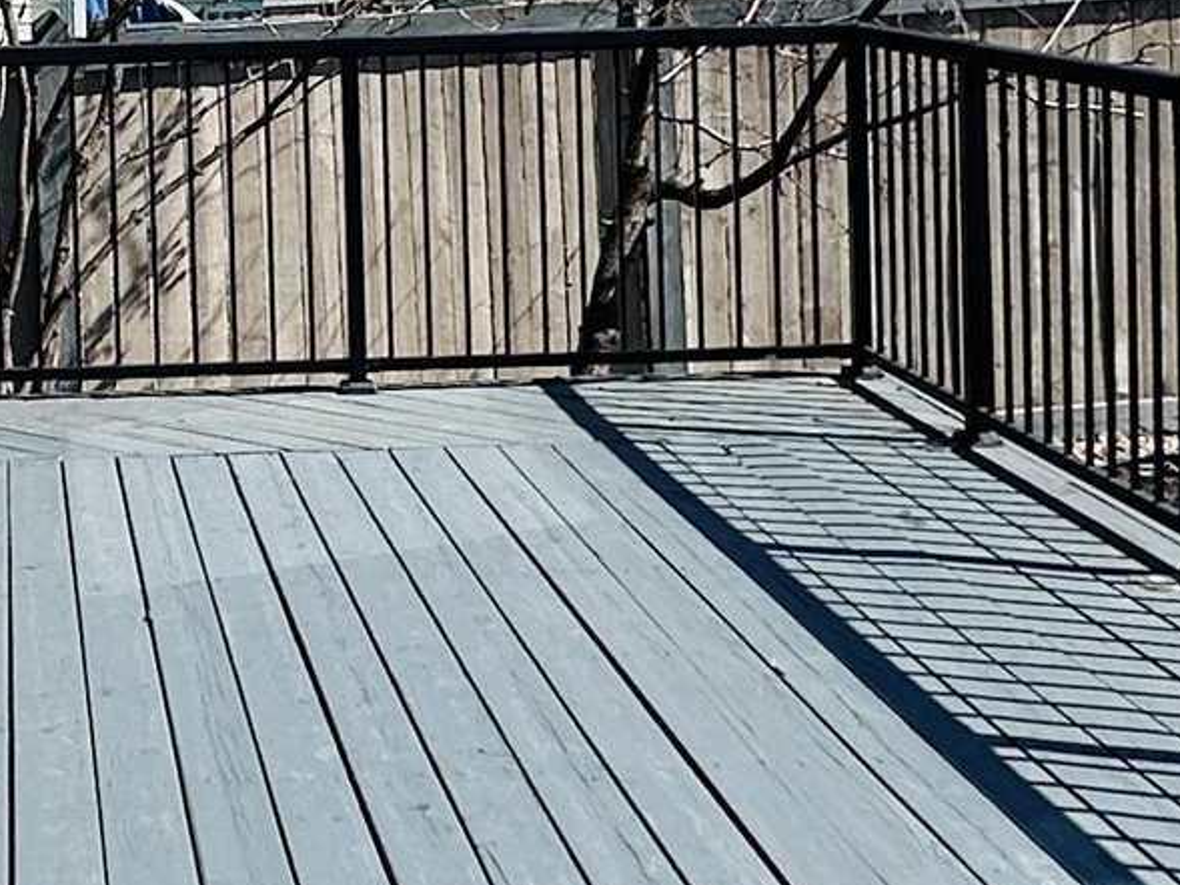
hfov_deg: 25.7
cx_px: 86
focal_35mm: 73
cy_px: -110
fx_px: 2489
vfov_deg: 19.3
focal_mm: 2.22
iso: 40
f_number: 2.2
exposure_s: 1/2353
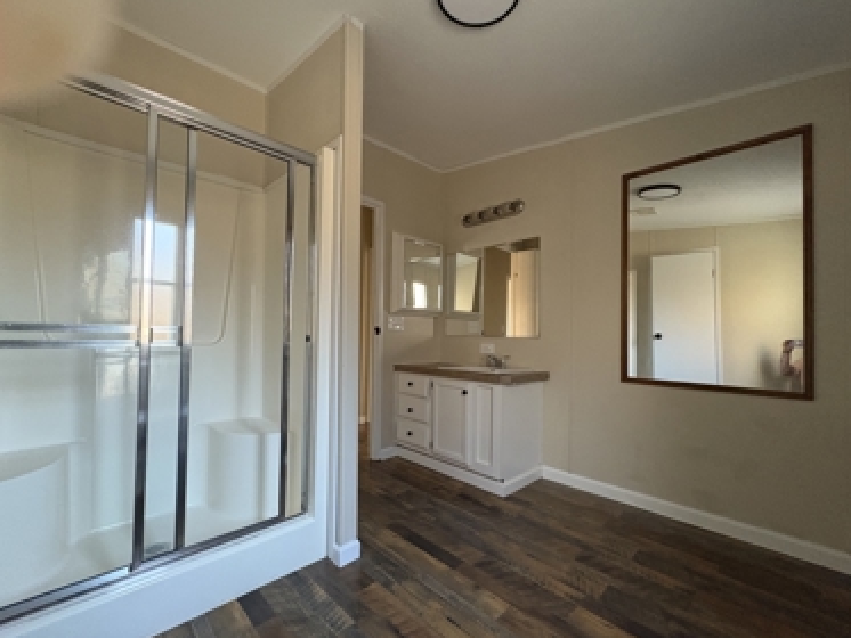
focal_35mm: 15
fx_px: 369
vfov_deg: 81.8
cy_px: 326
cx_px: 406
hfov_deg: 98.1
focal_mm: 2.22
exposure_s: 1/60
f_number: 2.2
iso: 640
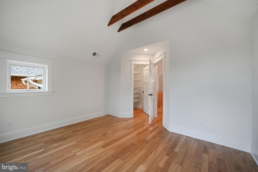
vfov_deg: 81.2
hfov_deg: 104.3
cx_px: 129
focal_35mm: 14
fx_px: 100
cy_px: 86
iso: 200
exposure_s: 1/8
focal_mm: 14
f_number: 9
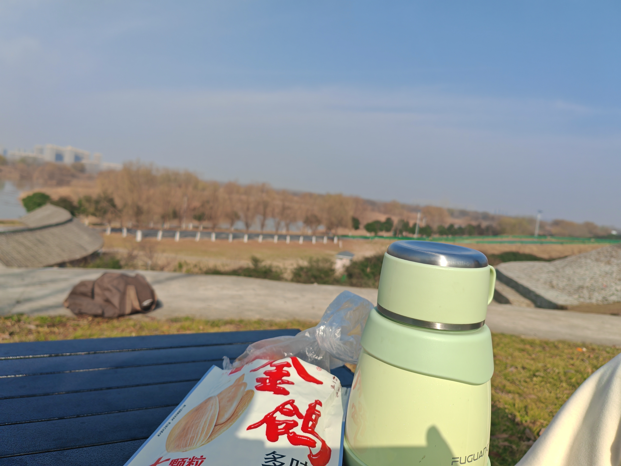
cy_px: 233
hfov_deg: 65.3
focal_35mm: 27
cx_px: 310
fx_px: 484
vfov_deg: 51.4
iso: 50
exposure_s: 1/1900
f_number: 1.95
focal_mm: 5.52
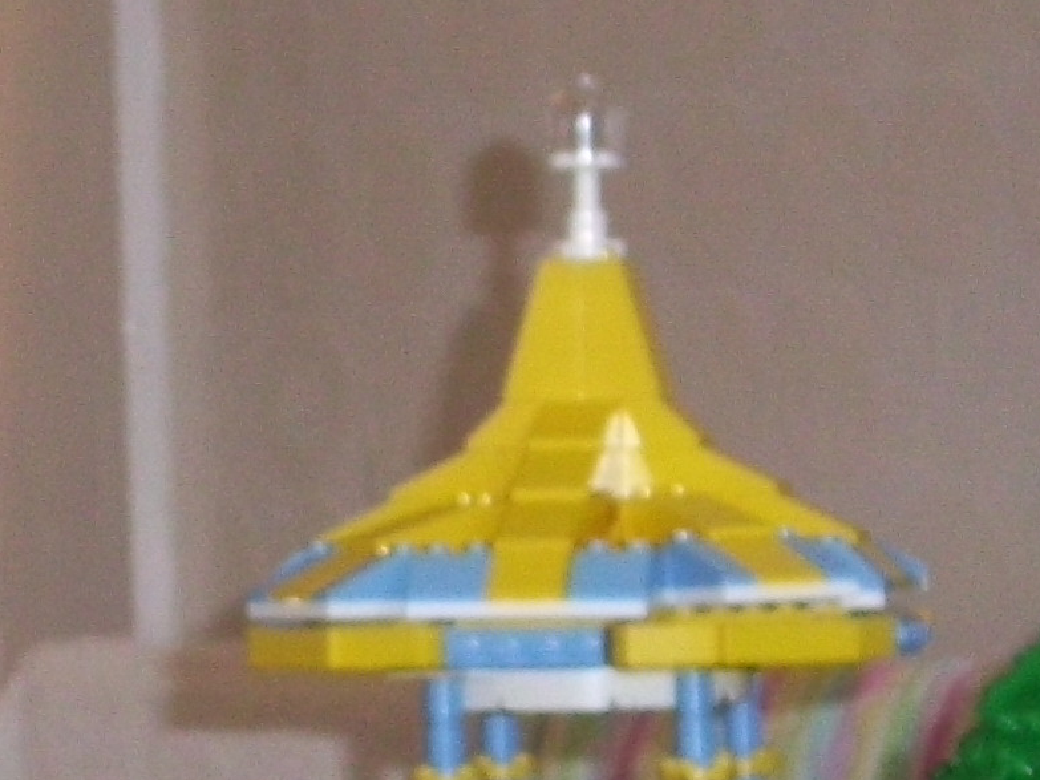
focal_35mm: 235
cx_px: -50
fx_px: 7059
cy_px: 1196
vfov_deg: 6.2
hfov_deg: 8.4
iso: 160
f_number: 4
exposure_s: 1/40
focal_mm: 8.8
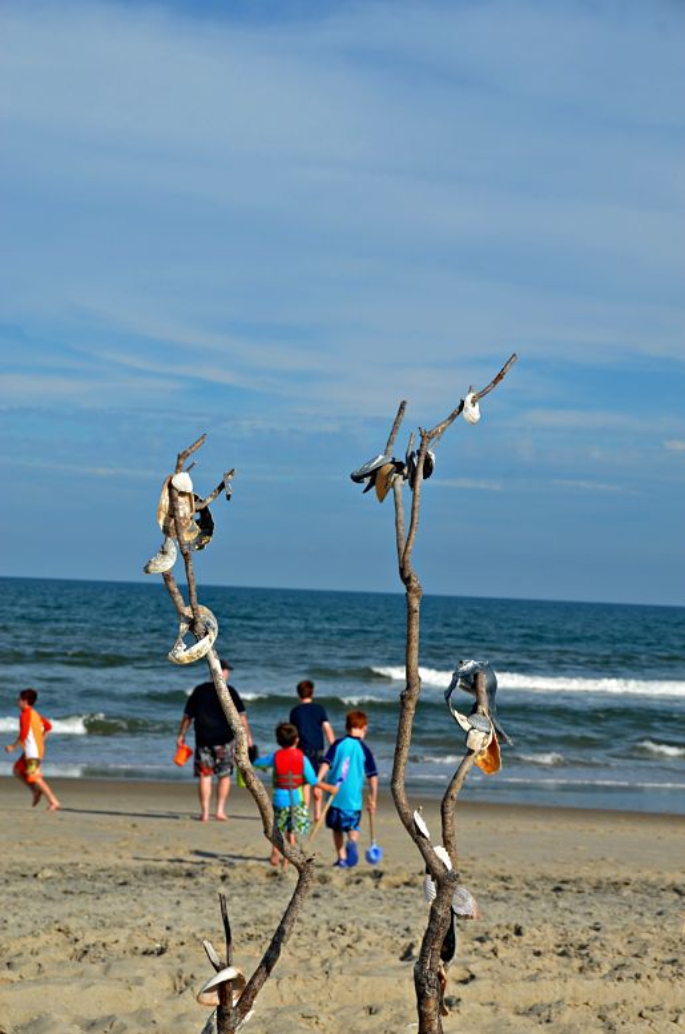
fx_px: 2149
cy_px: 517
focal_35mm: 75
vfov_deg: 27.0
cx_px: 342
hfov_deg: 18.1
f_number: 9
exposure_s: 1/320
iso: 100
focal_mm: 50
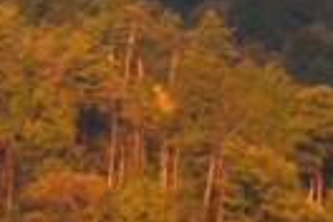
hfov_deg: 1.4
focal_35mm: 1508
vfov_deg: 0.9
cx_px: 225
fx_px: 13948
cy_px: -39
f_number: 4.8
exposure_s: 1/800
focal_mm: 130
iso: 800
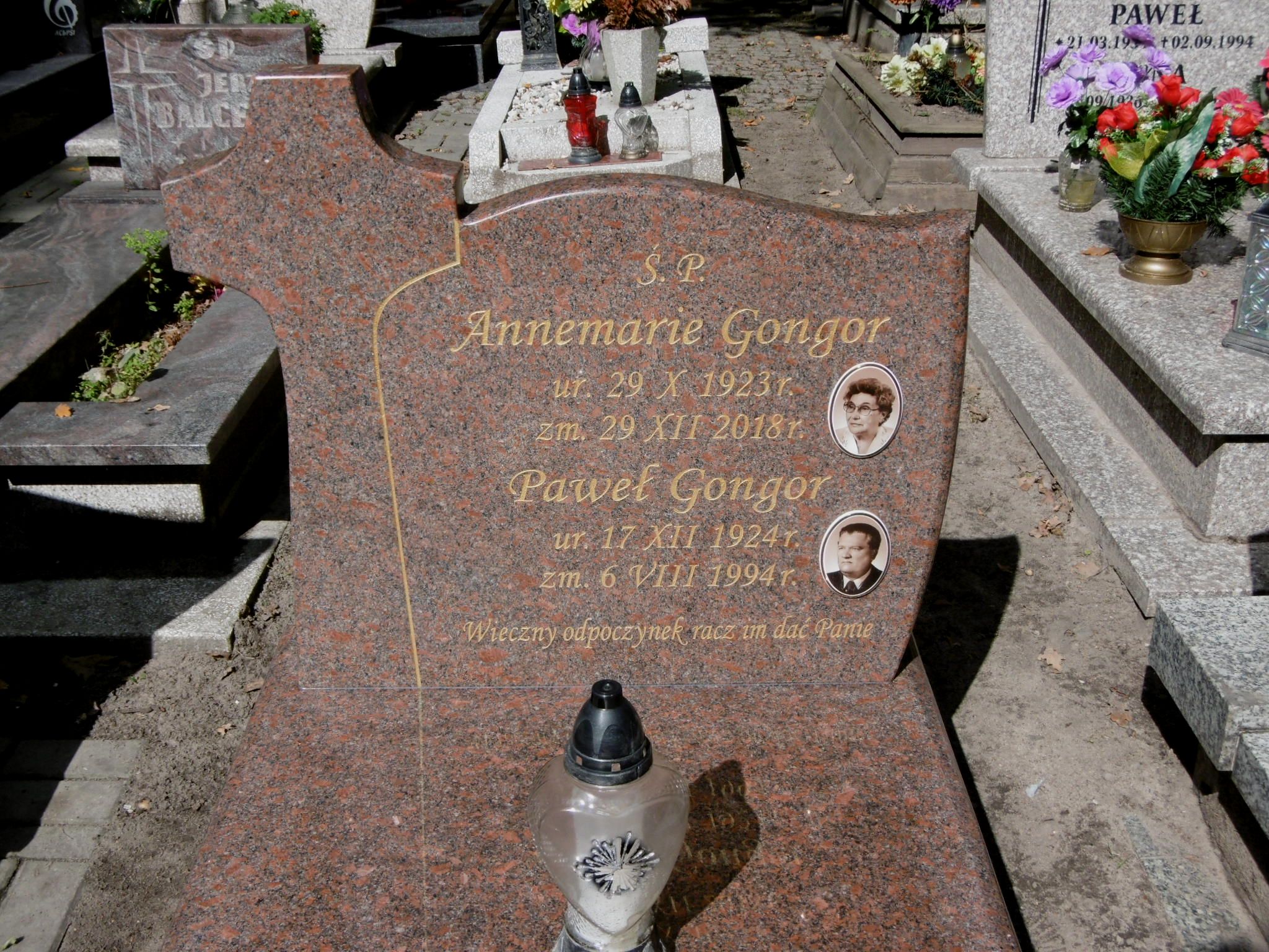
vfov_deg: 33.6
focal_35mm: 43
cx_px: 634
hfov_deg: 43.9
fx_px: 1576
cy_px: 476
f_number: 3.8
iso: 100
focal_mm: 7.7
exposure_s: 1/1000
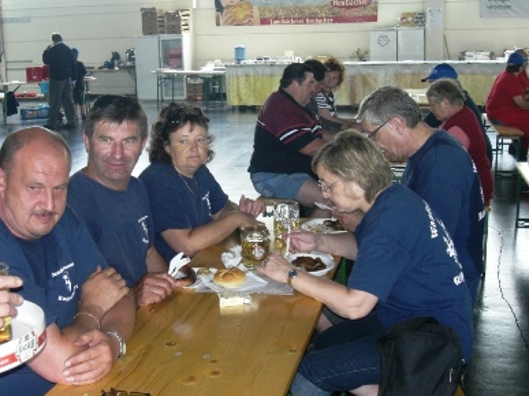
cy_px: 212
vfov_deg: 32.8
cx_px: 228
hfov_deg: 42.9
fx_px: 672
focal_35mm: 44
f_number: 3.1
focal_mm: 6.3
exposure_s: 1/60
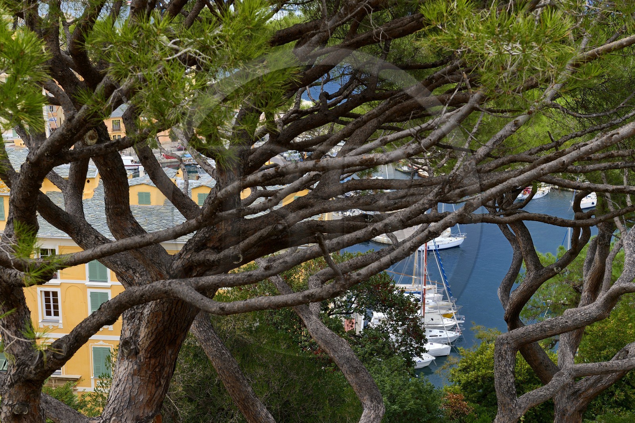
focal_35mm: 50
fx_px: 882
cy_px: 212
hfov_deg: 39.6
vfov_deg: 27.0
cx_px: 318
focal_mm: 50
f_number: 10
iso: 200
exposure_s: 1/125
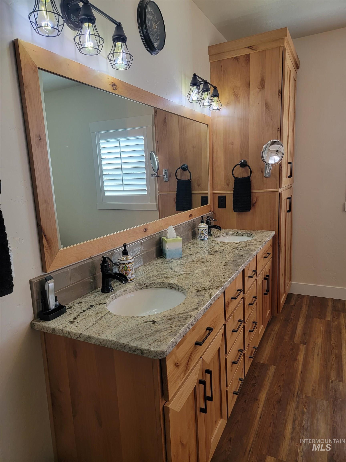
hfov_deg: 56.8
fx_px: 320
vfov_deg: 71.6
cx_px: 173
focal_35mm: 24
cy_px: 231
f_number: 1.8
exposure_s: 1/120
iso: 100
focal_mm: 6.7
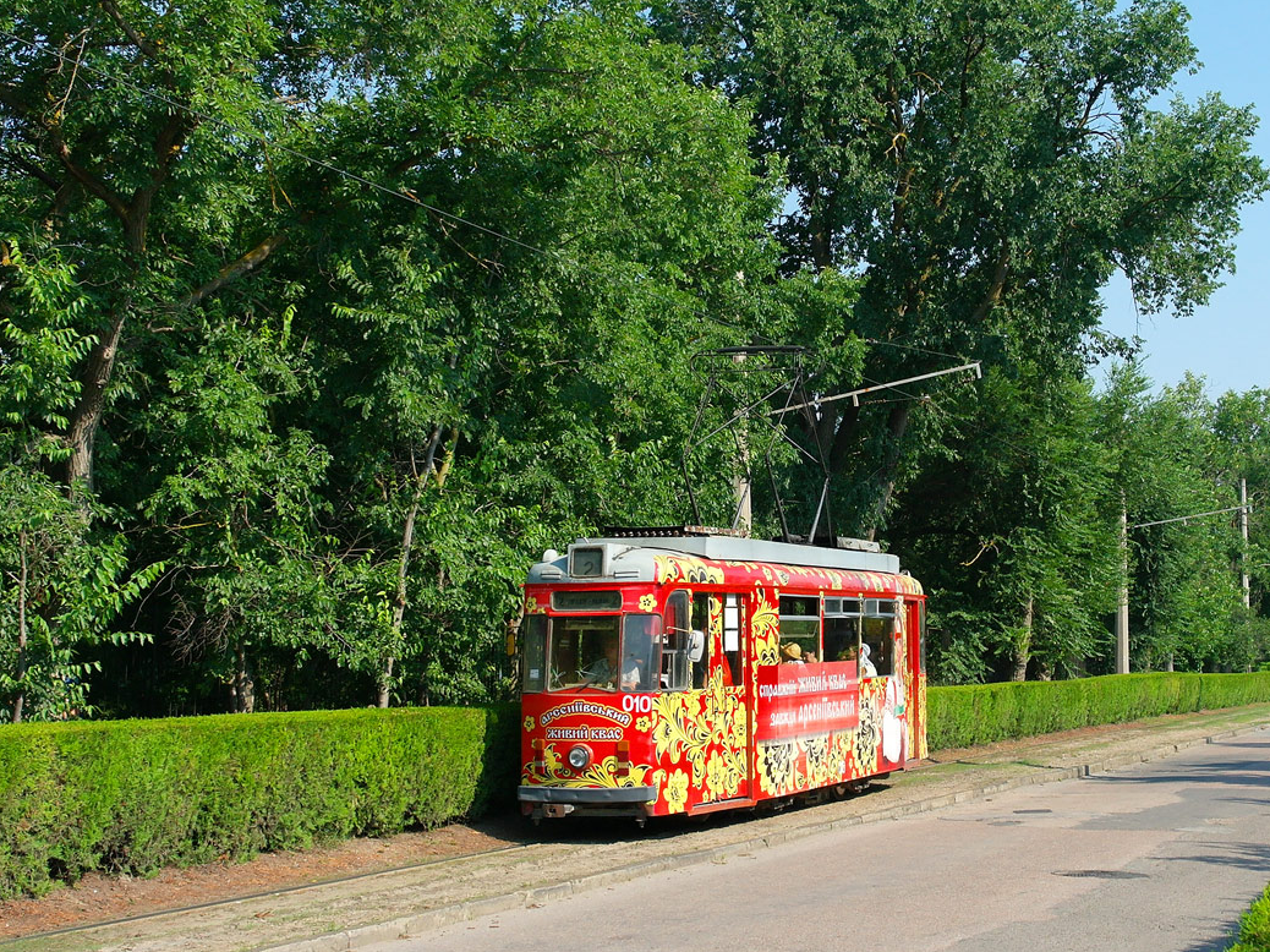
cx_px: 651
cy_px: 474
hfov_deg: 46.8
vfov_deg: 35.9
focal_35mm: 40
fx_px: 1467
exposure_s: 1/800
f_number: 5
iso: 250
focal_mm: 24
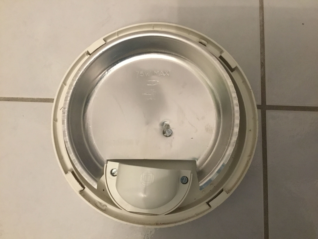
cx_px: 159
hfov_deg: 58.4
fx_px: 285
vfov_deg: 45.4
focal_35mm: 31
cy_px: 120
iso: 500
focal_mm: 3.3
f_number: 2.4
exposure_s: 1/17
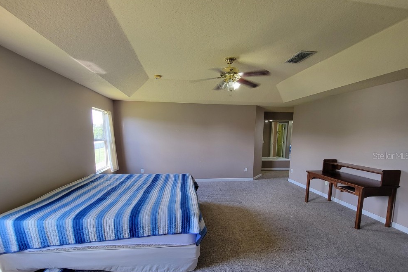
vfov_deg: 80.7
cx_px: 200
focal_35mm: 14
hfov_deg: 104.3
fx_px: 159
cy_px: 156
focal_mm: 2.2
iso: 125
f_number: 2.2
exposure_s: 1/60
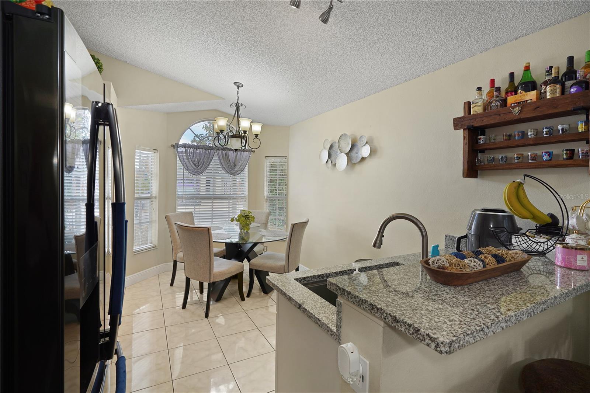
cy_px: 196
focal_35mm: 16
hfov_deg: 96.7
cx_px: 295
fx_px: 262
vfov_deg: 73.7
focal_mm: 16
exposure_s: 1/8
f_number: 8
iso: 200
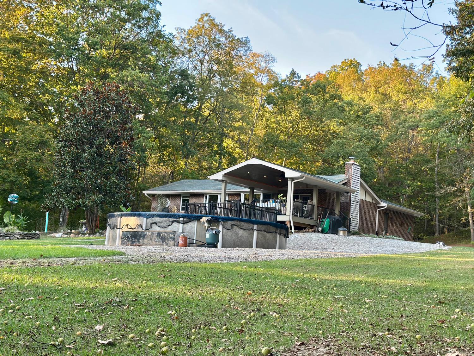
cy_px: 178
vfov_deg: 30.3
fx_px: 657
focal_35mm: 48
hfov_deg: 39.7
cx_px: 237
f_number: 1.78
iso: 80
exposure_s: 1/142
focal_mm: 6.86
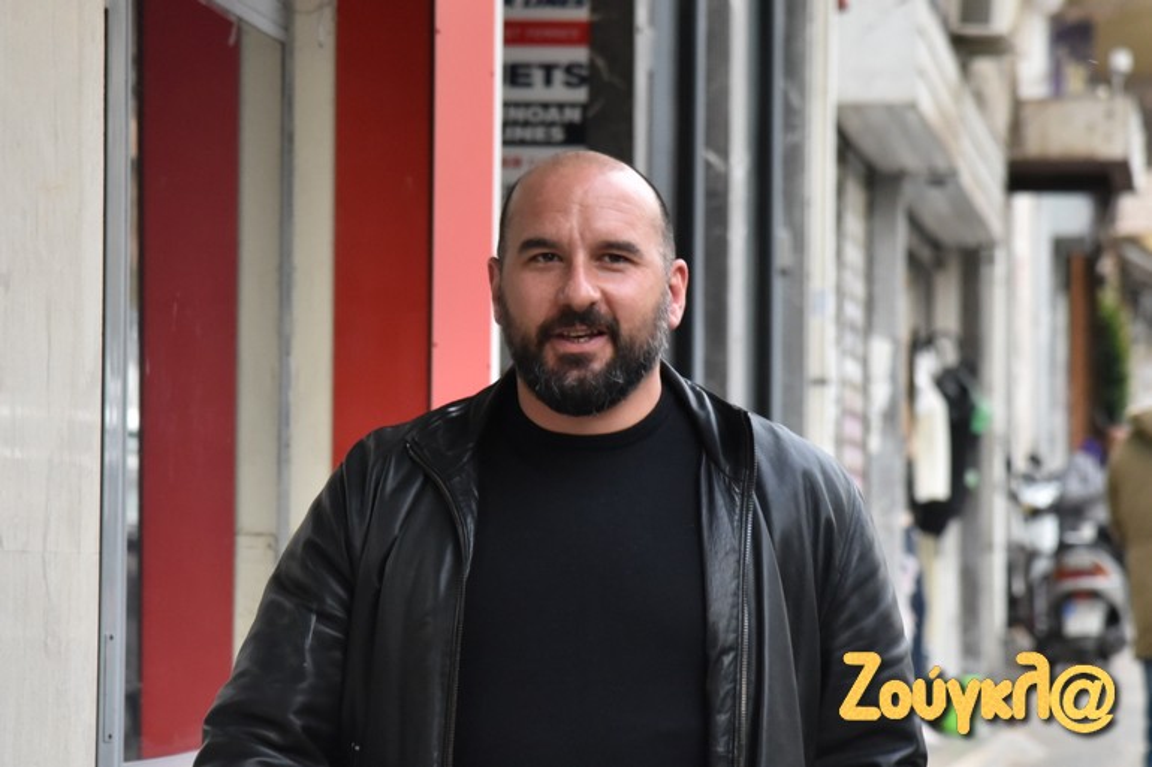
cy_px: 384
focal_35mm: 120
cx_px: 576
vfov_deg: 11.4
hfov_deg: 17.1
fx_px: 3839
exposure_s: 1/250
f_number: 5.6
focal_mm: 120
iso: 2500
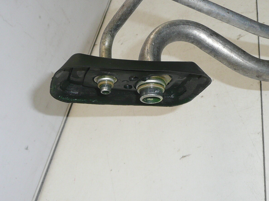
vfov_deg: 29.7
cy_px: 92
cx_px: 136
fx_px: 381
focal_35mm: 49
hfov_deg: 38.9
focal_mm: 4.9
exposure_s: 1/100
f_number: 3.4
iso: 100
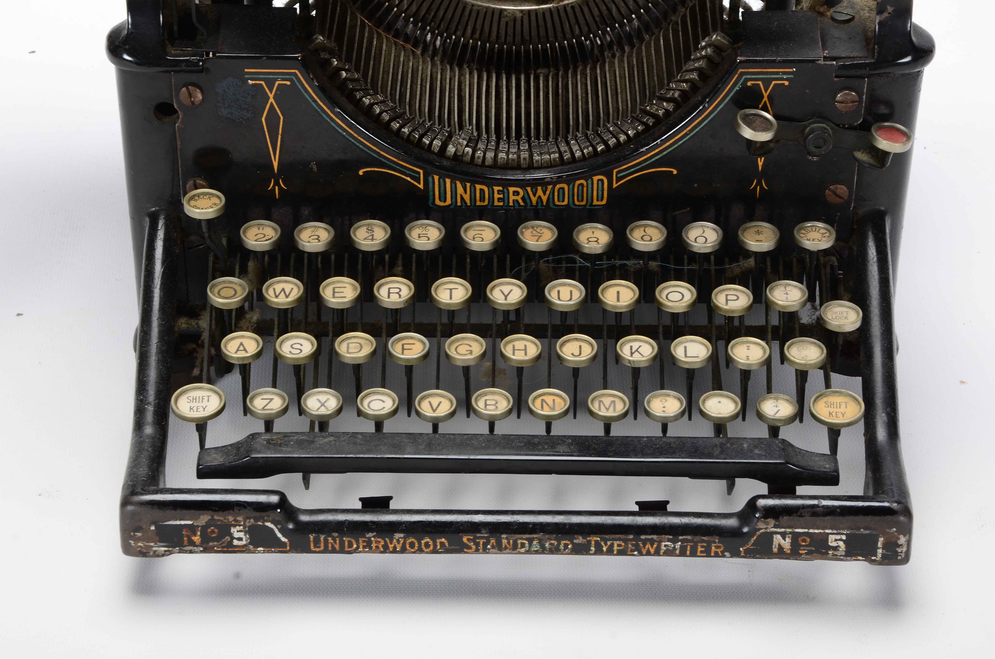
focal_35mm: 106
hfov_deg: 19.3
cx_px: 498
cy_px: 329
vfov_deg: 12.9
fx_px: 2924
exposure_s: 1/160
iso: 200
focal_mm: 70
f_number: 14
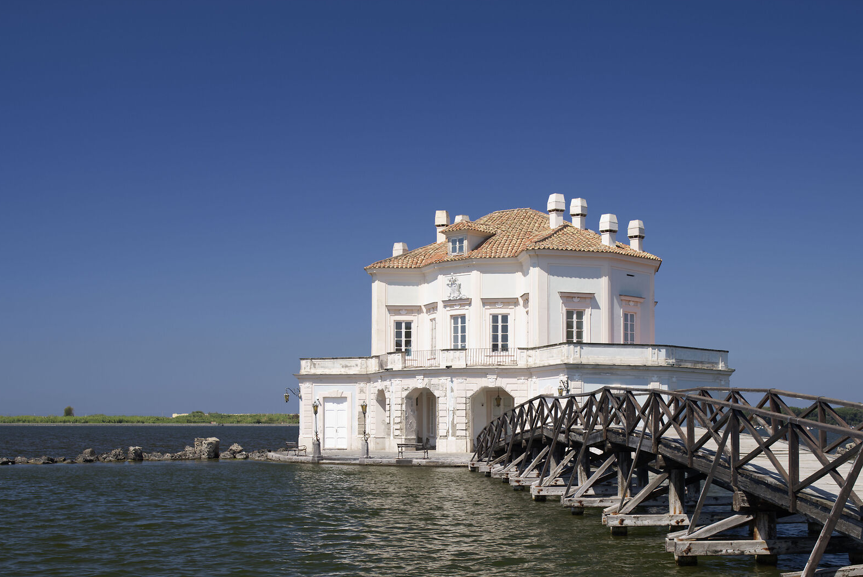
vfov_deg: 28.4
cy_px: 408
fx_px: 1128
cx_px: 450
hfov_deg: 41.9
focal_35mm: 47
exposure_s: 1/100
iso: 100
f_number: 8
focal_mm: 31
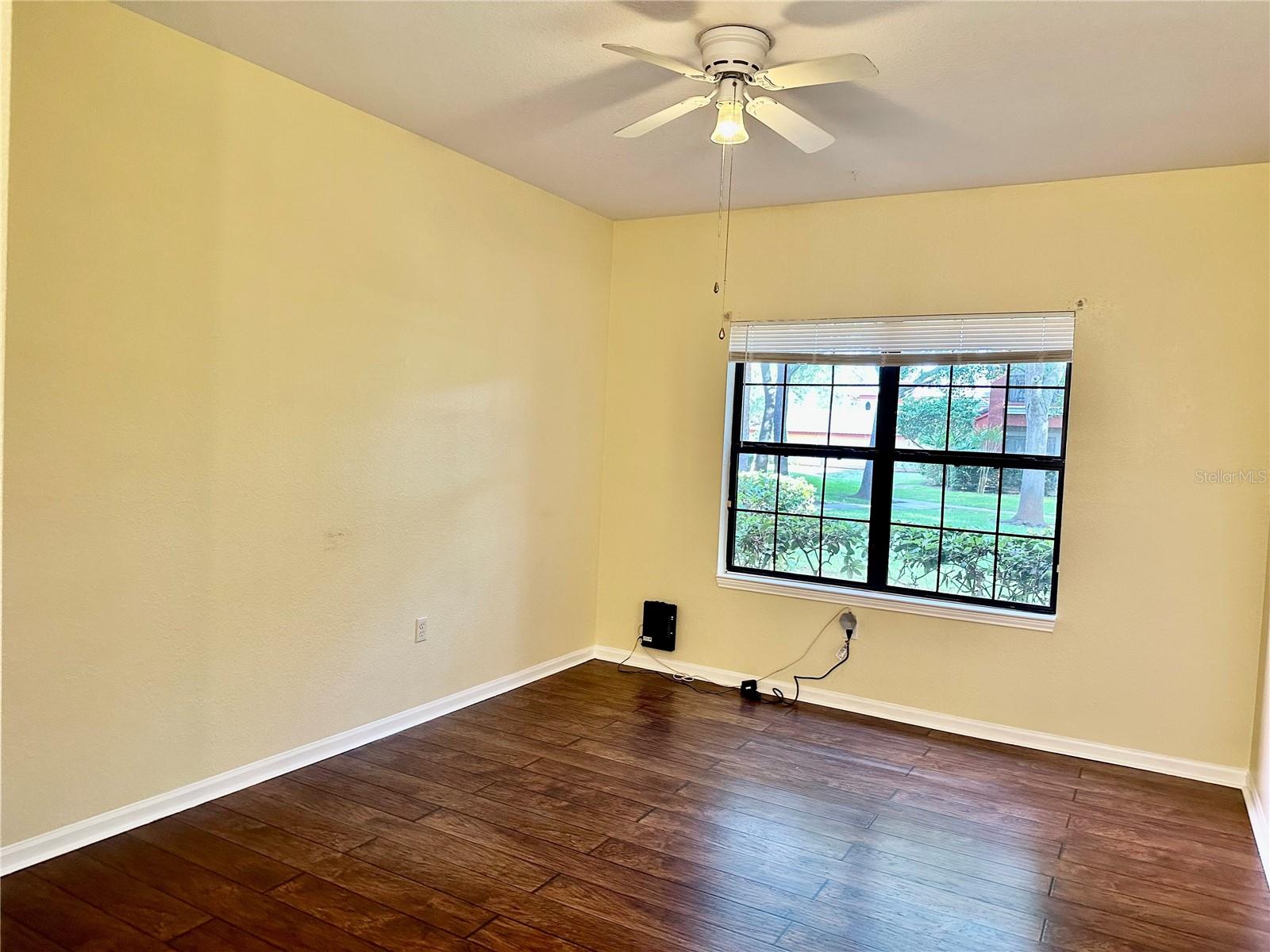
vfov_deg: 56.8
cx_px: 635
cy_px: 476
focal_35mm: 24
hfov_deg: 71.6
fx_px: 881
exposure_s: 1/60
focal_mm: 6.86
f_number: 1.78
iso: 250
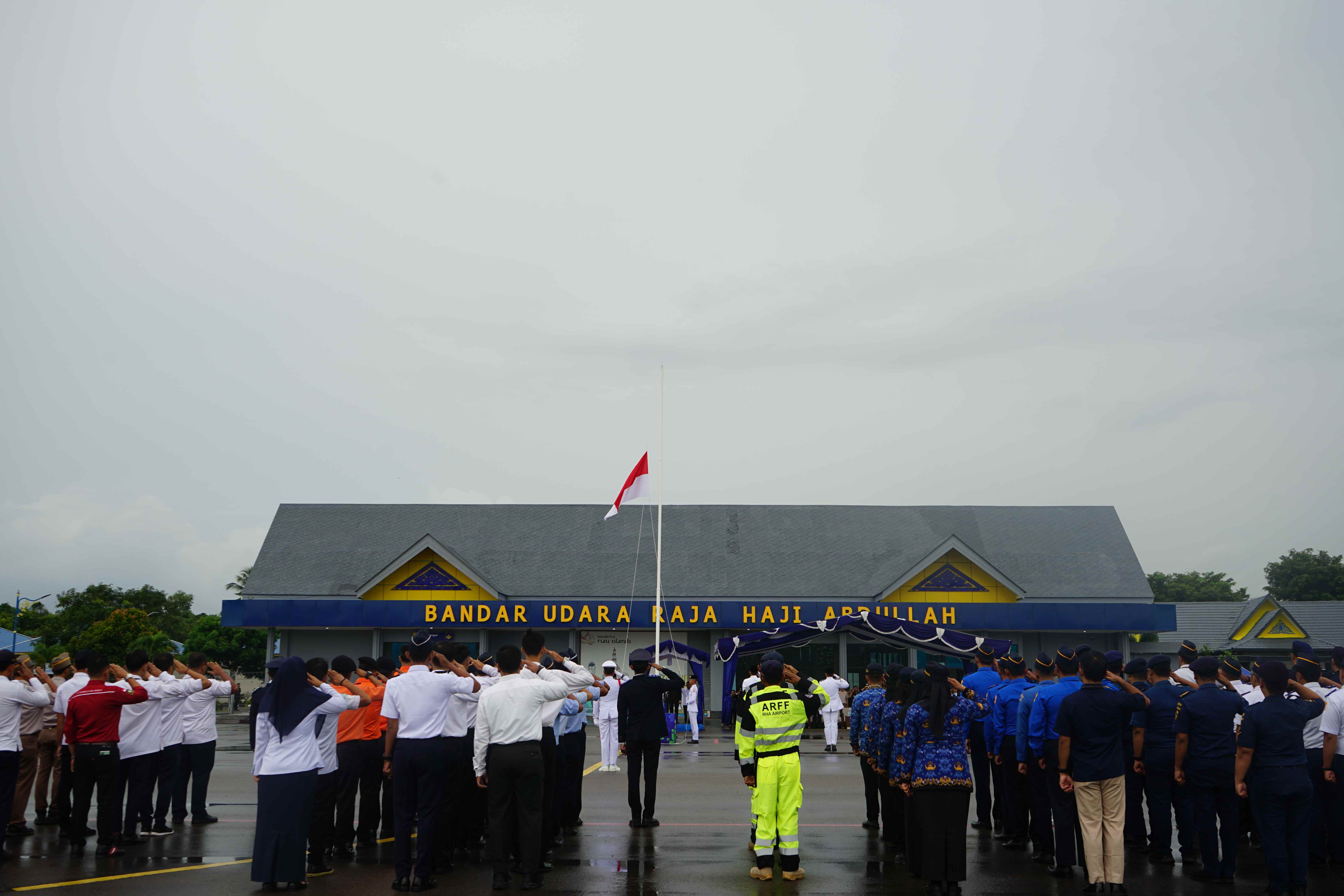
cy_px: 448
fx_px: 1269
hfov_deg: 55.8
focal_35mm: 34
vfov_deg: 38.9
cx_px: 672
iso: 100
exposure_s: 1/80
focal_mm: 34
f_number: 8
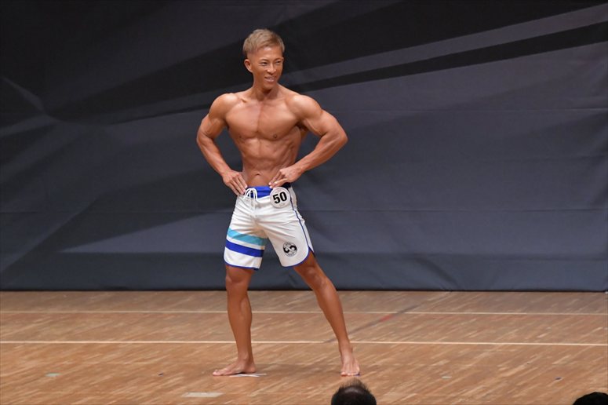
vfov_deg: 4.8
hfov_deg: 7.2
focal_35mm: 285
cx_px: 304
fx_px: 4811
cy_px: 202
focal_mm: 190
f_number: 5.6
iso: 6400
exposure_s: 1/400
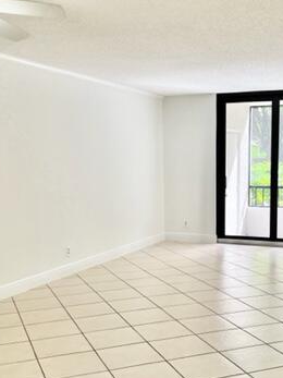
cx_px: 192
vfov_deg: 39.5
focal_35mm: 48
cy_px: 227
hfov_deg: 30.0
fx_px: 524
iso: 64
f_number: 1.6
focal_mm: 5.1
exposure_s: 1/128
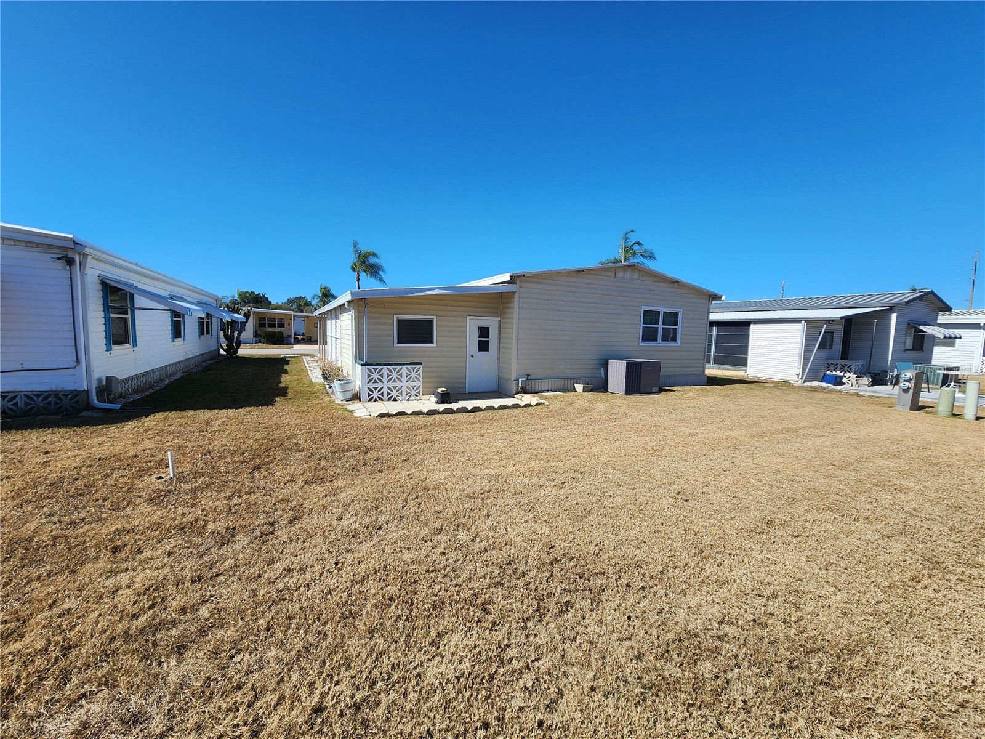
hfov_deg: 106.2
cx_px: 492
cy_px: 370
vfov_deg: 89.9
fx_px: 370
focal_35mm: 13
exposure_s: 1/2043
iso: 50
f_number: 2.2
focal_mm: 2.2
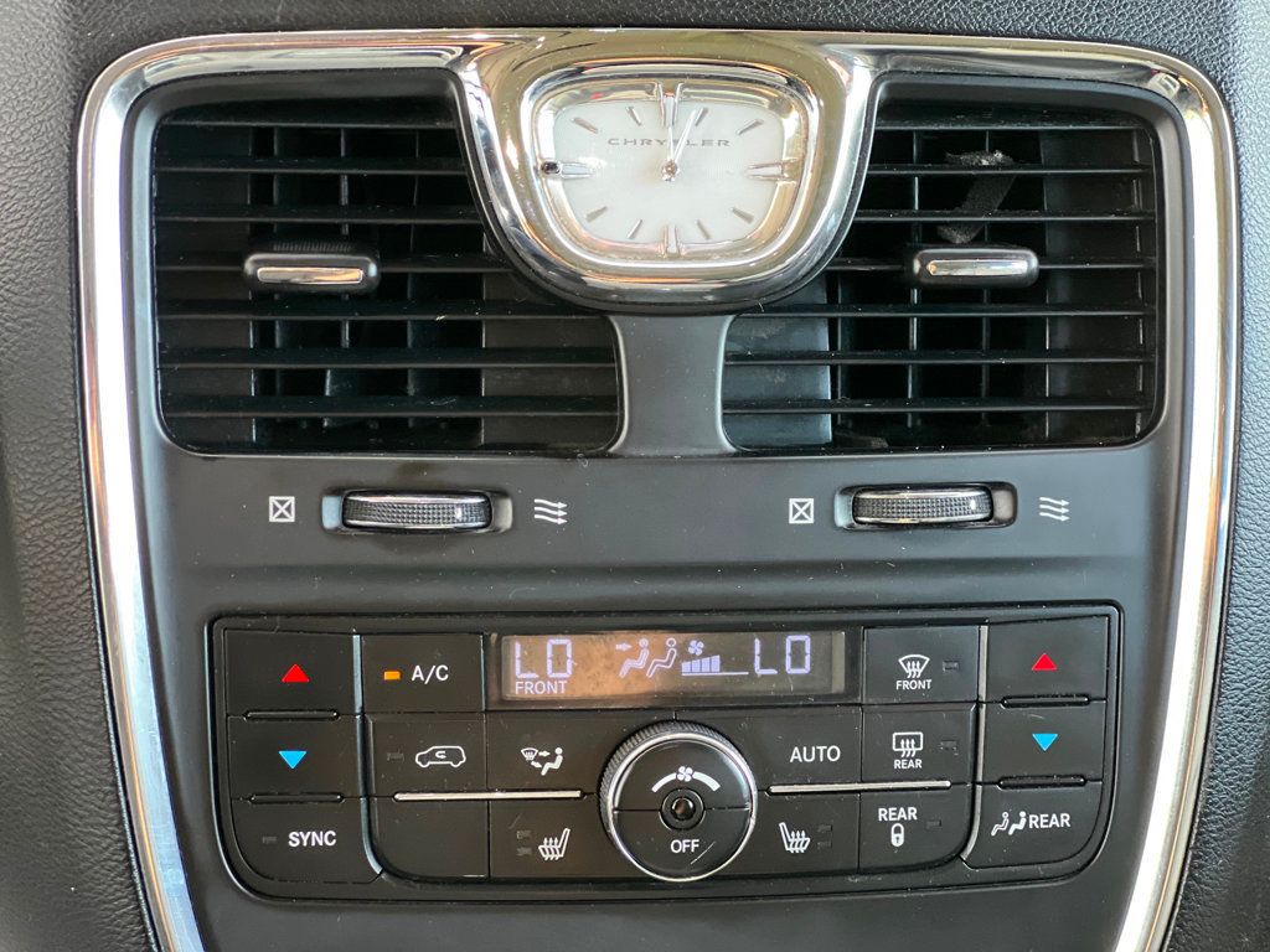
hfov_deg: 25.3
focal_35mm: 77
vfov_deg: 19.1
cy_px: 476
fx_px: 2825
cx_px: 635
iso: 400
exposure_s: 1/30
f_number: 2.8
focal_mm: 9
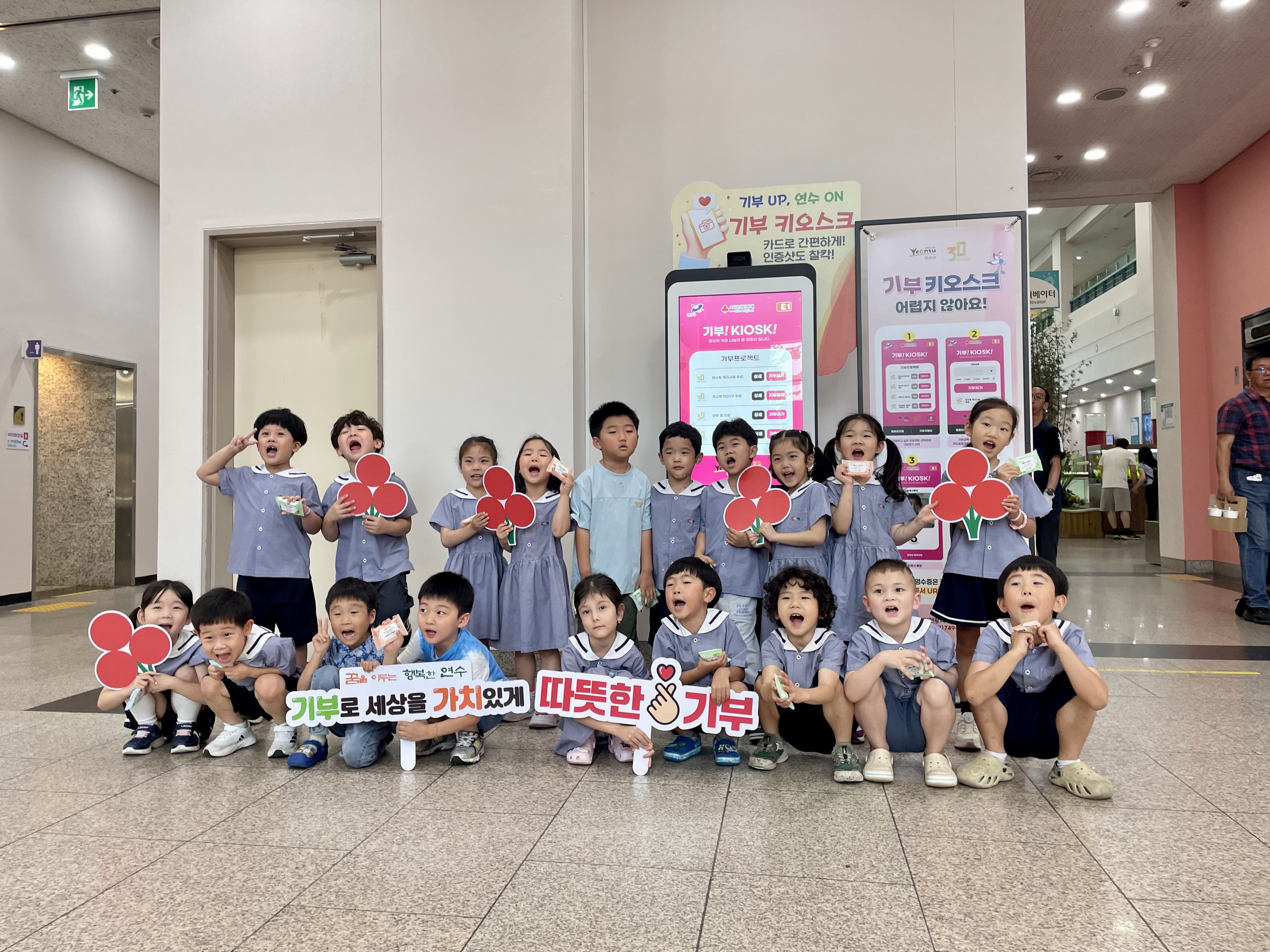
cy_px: 463
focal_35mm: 27
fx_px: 991
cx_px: 618
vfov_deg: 51.3
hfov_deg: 65.3
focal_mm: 4.2
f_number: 1.6
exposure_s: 1/60
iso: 64
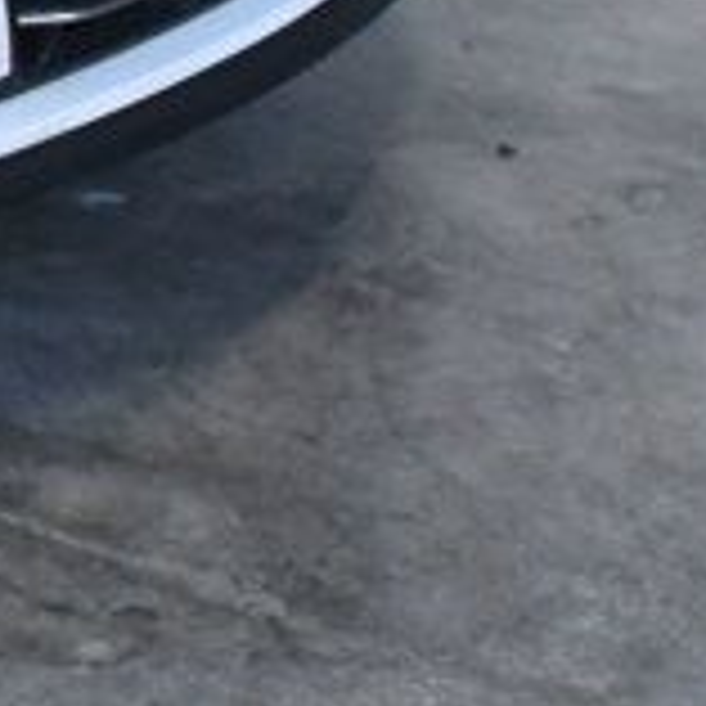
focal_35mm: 189
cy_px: -657
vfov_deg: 8.8
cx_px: -1394
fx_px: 4361
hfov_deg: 8.0
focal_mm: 23
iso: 2500
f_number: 11
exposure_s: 1/500
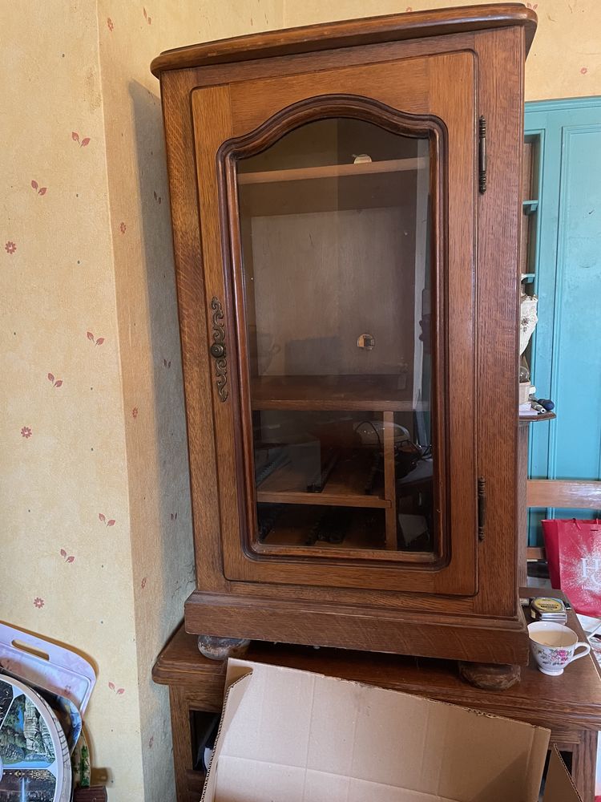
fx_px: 602
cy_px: 401
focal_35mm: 26
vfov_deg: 67.3
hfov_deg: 53.1
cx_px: 300
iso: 320
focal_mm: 4.2
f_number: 1.6
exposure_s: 1/33
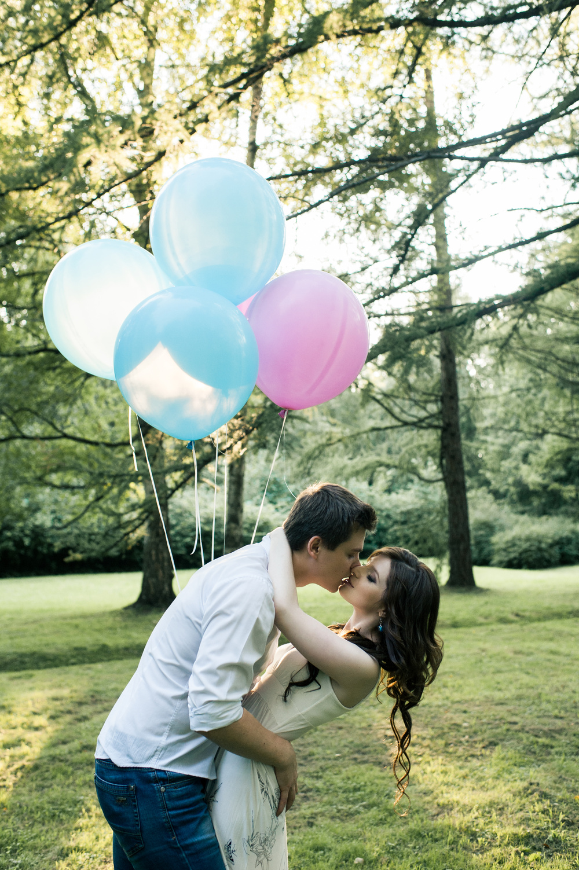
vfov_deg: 54.5
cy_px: 435
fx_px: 845
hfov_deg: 37.8
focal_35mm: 35
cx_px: 290
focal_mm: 35
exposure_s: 1/500
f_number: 3.2
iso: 1600
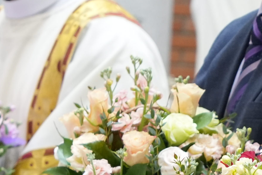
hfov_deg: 6.1
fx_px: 2460
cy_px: 174
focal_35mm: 338
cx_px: 313
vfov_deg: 4.1
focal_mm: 65
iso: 2500
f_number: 4
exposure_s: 1/160
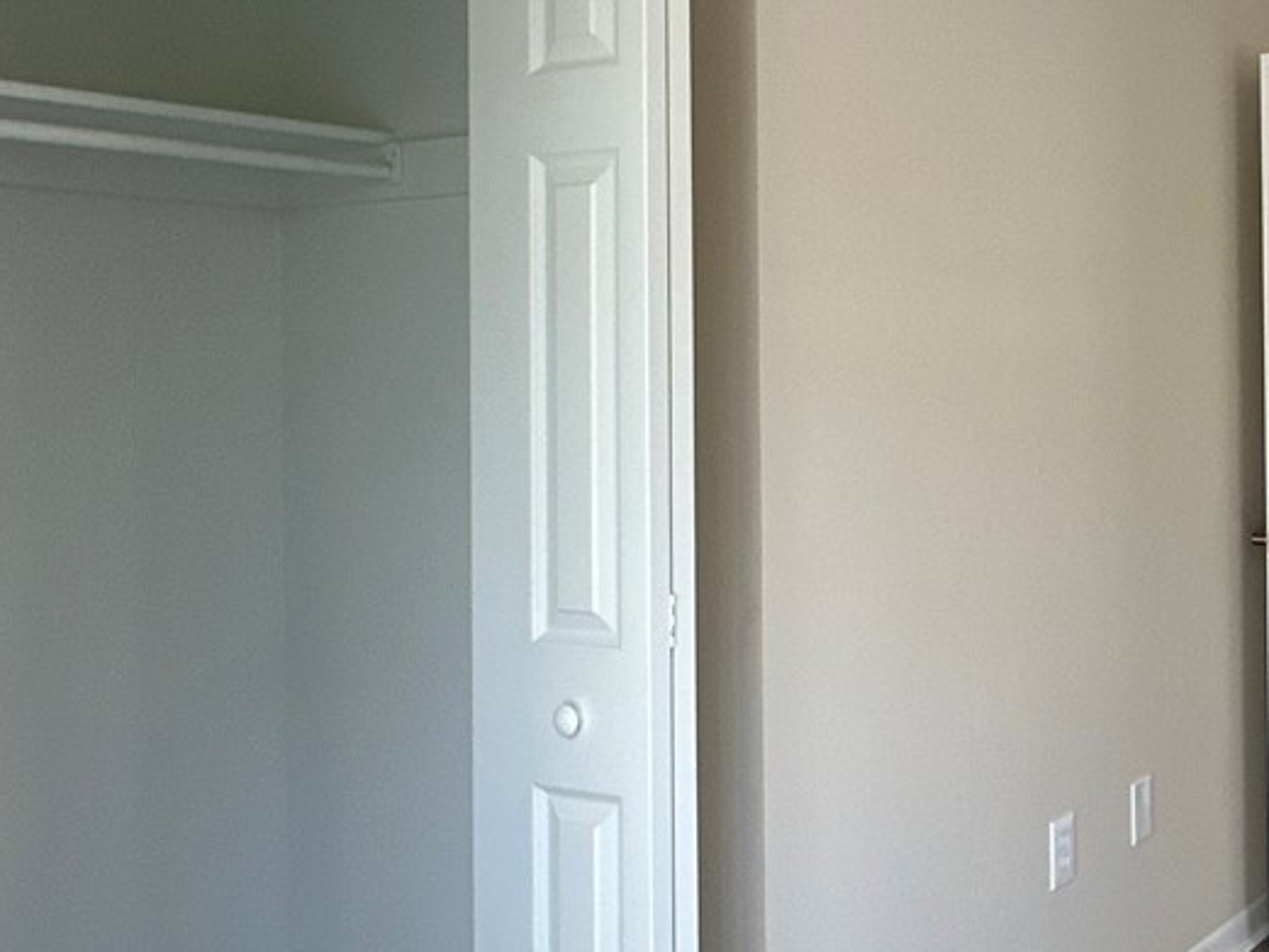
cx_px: 1220
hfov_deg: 39.5
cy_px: 370
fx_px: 1577
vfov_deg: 33.5
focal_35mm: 43
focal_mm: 2.22
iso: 125
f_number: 2.2
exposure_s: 1/120
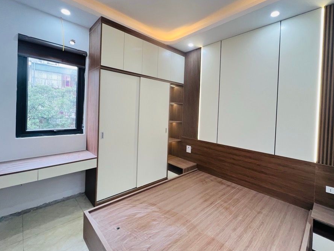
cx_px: 183
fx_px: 145
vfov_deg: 81.6
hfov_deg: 97.8
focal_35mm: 15
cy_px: 115
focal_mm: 1.57
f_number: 1.8
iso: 125
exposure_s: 1/100
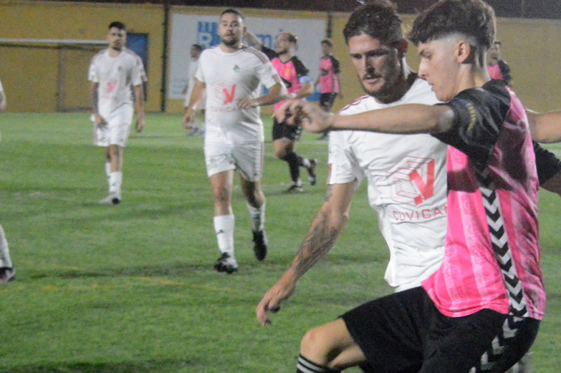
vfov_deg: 8.7
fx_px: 2460
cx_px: 345
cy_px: 299
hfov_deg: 13.0
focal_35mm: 158
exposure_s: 1/250
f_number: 5
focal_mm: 55
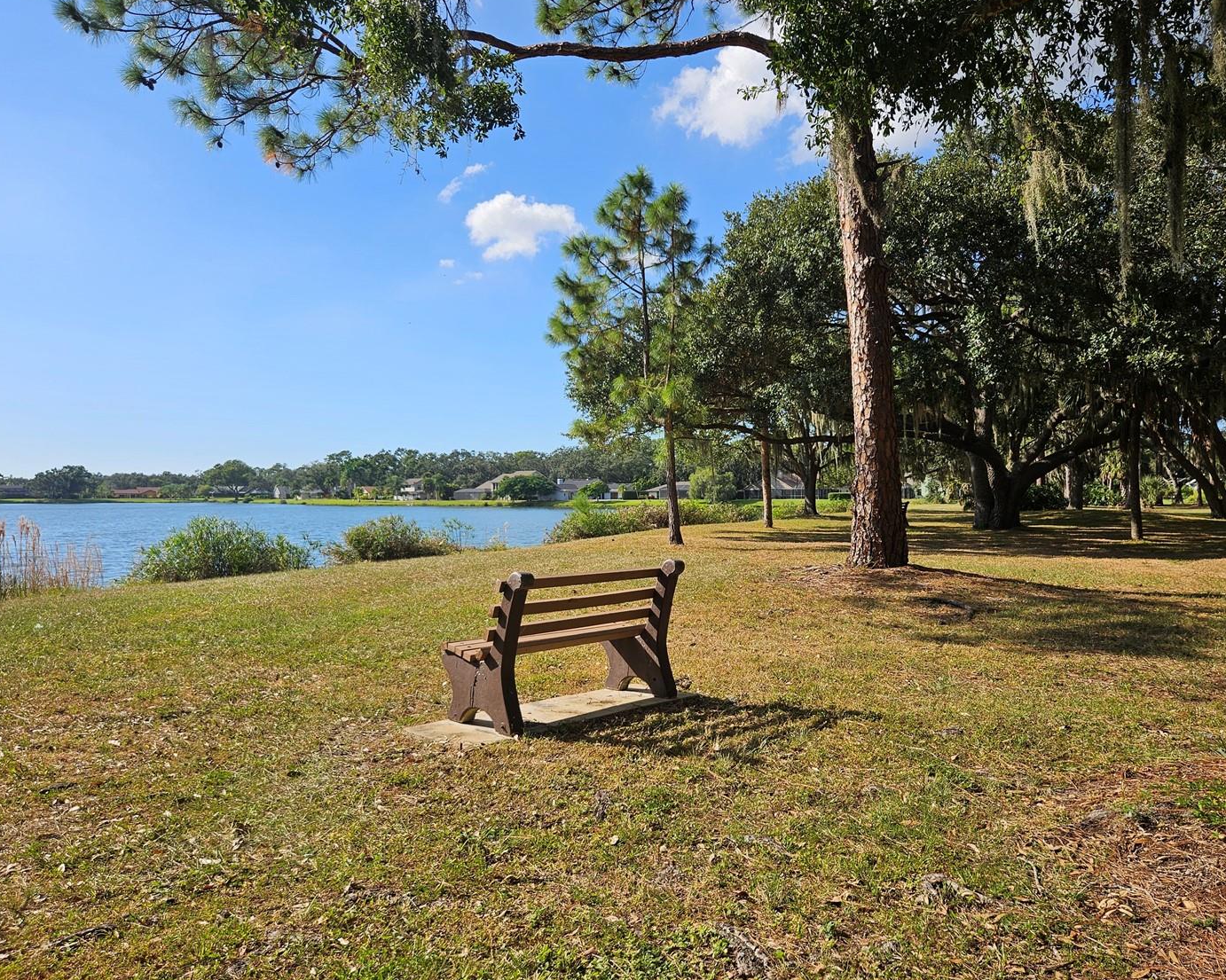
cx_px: 659
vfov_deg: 54.9
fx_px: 943
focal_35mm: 26
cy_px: 520
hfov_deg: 66.0
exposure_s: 1/1780
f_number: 1.8
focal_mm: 5.4
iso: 25
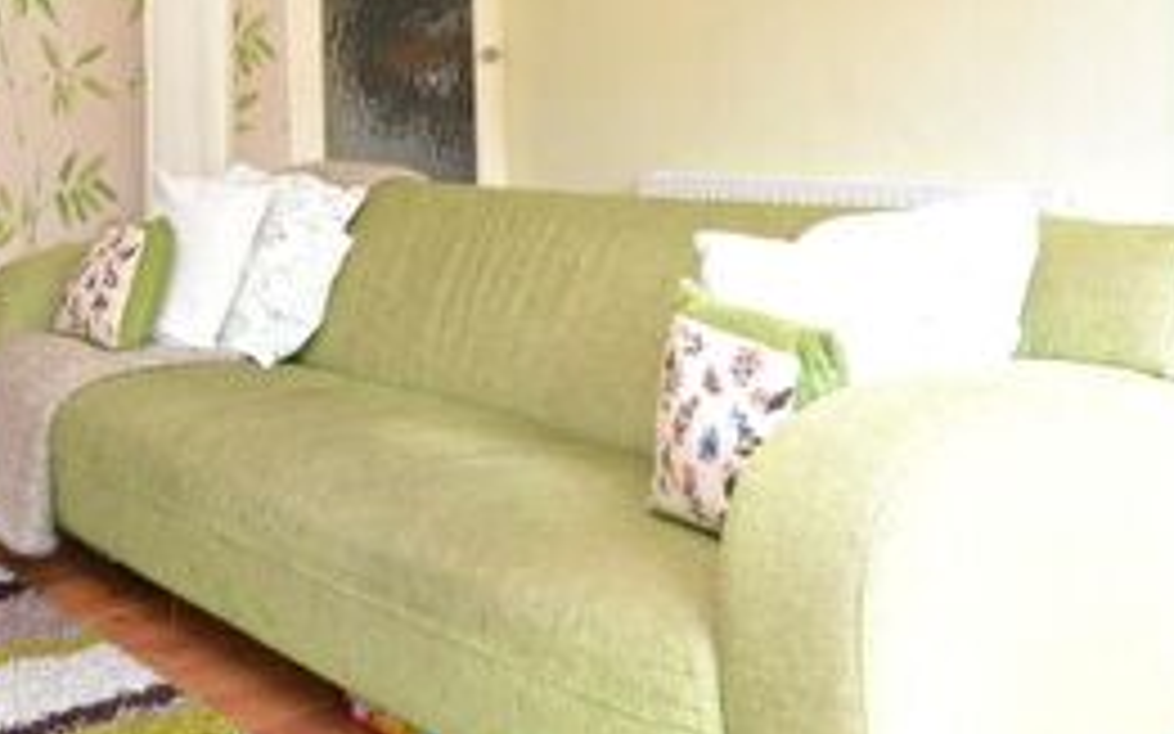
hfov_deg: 47.2
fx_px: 1312
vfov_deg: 30.2
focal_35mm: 41
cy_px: 106
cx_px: 360
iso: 720
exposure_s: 1/60
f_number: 3.5
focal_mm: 10
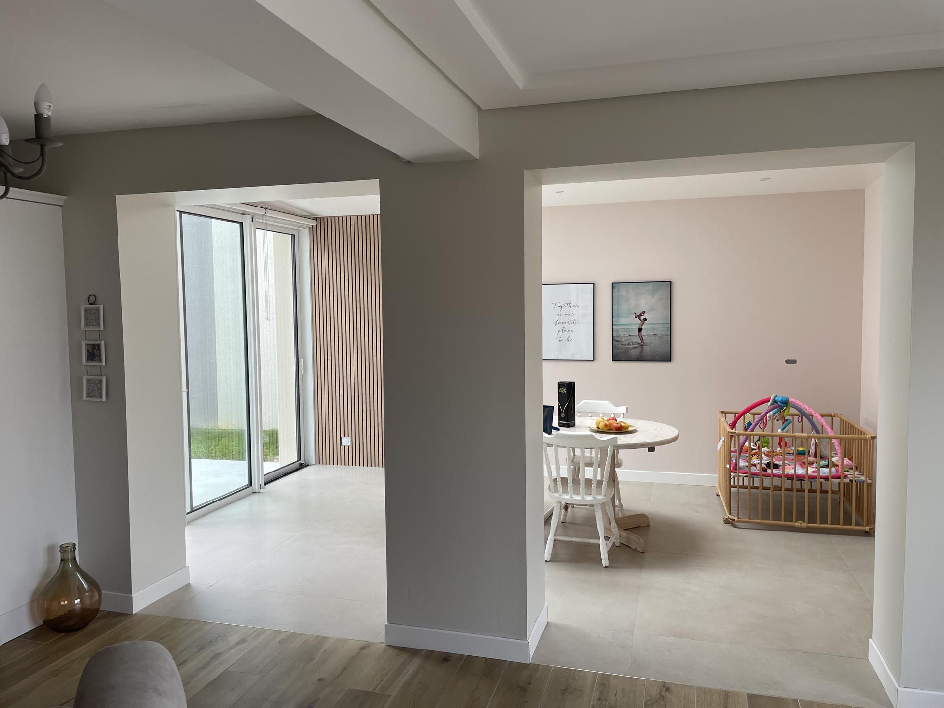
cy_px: 354
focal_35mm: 26
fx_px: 709
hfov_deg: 67.3
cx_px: 472
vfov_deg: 53.1
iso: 32
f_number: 1.6
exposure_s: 1/121
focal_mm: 4.2
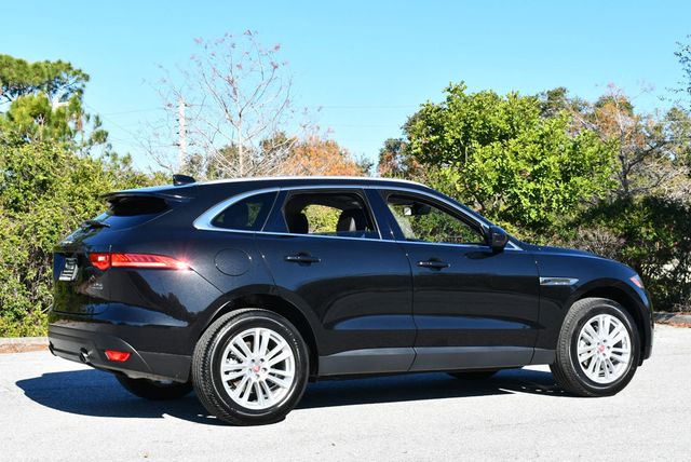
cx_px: 346
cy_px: 231
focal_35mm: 64
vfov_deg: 21.3
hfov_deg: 31.4
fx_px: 1230
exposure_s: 1/250
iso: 140
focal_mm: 32
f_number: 8
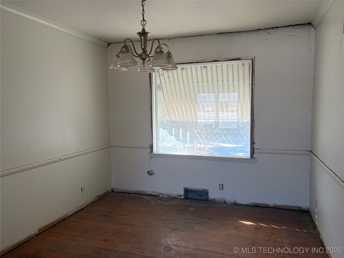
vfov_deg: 53.1
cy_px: 129
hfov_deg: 67.3
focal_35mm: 26
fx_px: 258
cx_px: 172
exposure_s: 1/236
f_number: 1.6
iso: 80
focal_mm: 5.96
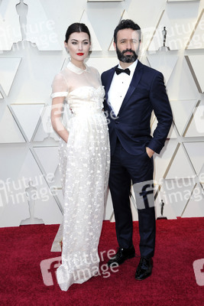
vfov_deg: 32.4
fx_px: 527
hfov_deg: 21.9
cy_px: 153
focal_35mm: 62
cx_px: 102
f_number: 8
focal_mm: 62
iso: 800
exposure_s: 1/250
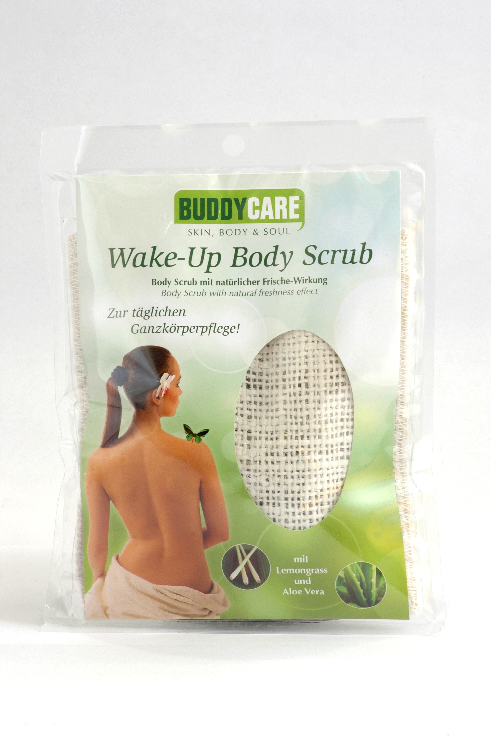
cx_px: 246
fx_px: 4765
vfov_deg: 8.9
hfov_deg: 5.9
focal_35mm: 232
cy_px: 369
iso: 200
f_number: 25
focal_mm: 155
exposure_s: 1/1.6
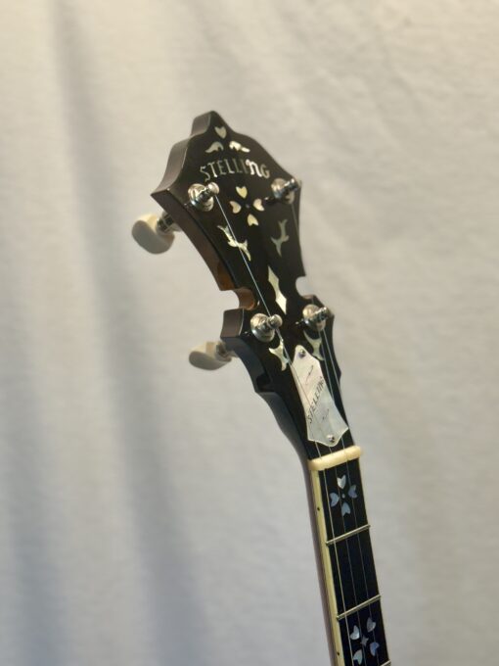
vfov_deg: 39.7
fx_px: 923
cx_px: 250
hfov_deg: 30.3
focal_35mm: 48
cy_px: 333
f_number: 1.78
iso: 80
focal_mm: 6.76
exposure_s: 1/120
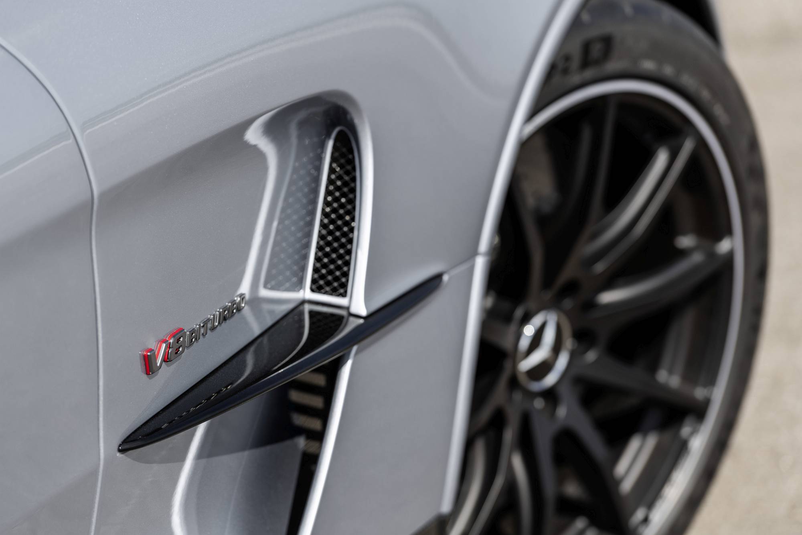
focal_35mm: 200
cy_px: 268
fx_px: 4455
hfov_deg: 10.3
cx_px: 401
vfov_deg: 6.9
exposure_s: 1/800
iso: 100
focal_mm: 200
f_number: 4
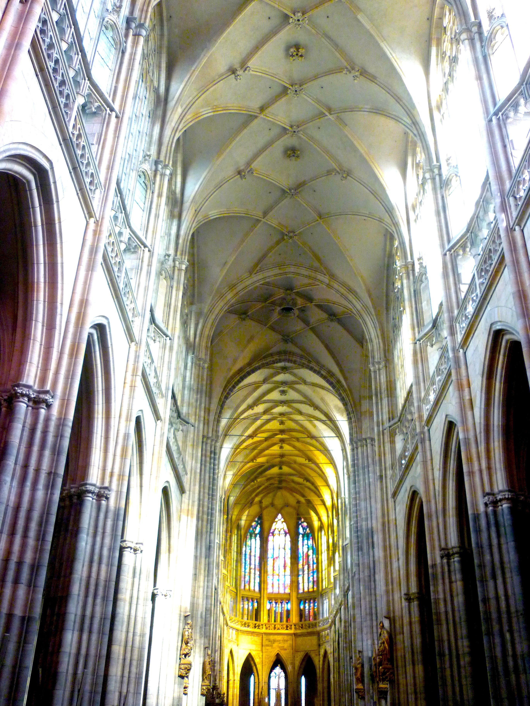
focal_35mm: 33
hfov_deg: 42.9
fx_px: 674
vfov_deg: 55.4
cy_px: 353
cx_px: 265
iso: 250
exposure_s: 1/30
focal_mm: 5.5
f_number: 2.8
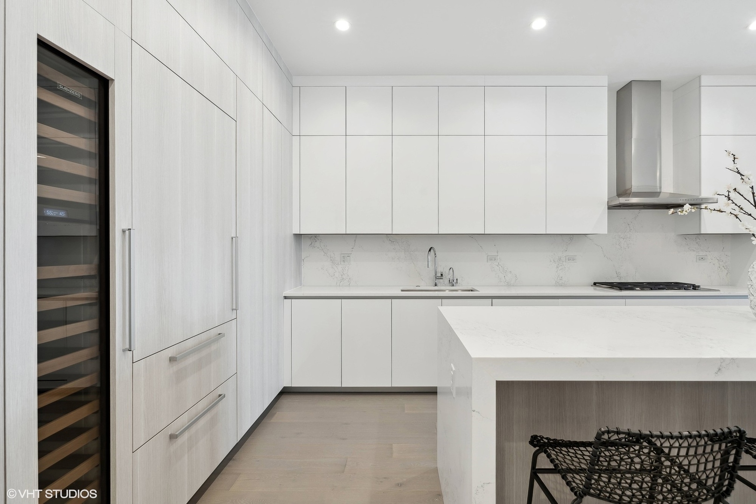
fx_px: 336
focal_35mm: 16
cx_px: 378
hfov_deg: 96.7
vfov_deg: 73.7
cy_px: 252
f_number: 8
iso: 320
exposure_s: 1/13
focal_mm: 16
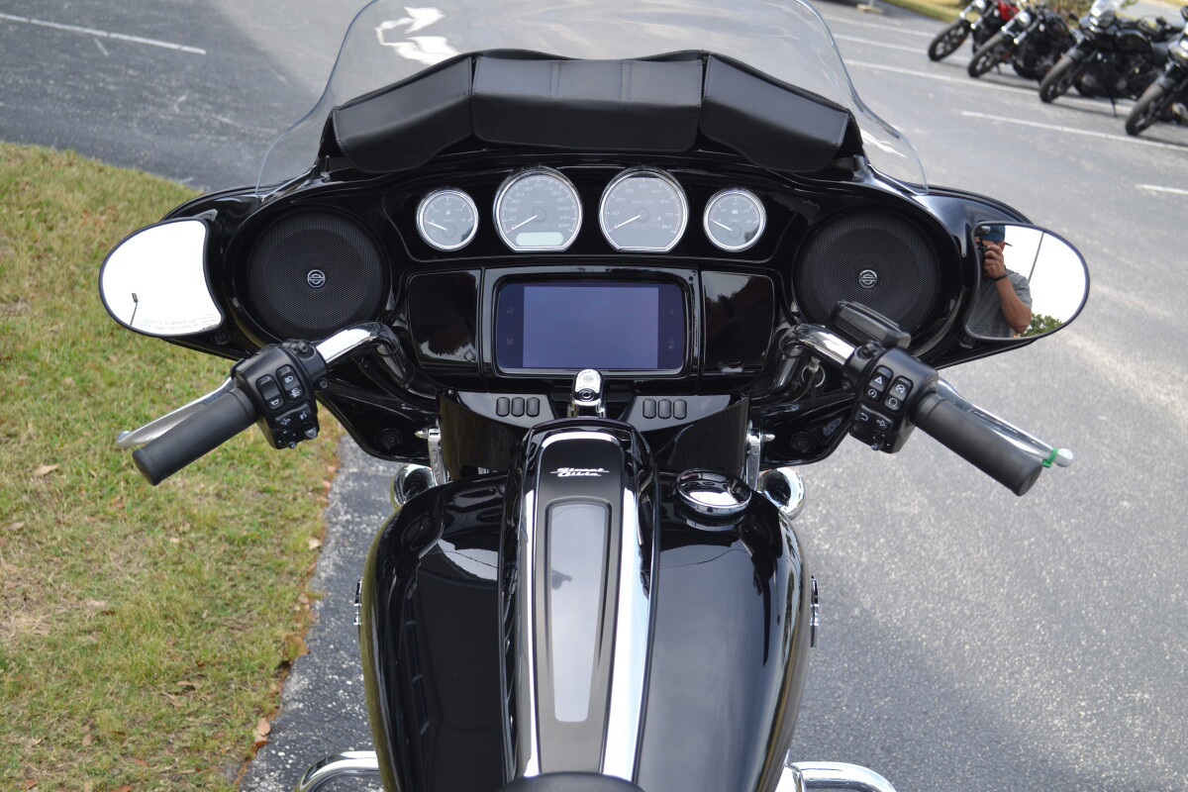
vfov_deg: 28.1
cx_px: 594
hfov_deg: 41.1
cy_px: 396
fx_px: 1584
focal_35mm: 48
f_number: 5.6
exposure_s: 1/125
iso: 100
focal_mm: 32
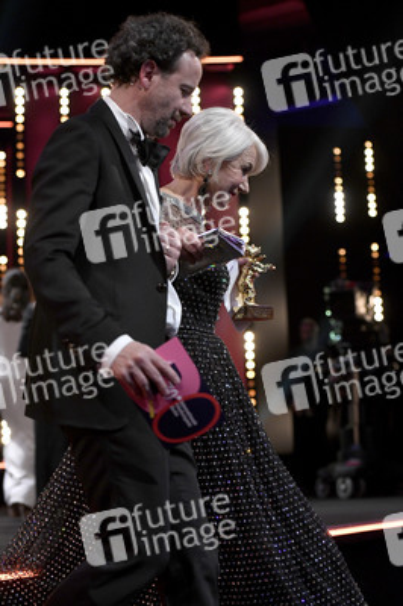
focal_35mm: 70
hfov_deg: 19.4
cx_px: 202
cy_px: 303
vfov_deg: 28.9
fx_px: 1177
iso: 3200
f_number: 4
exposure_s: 1/250
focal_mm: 70
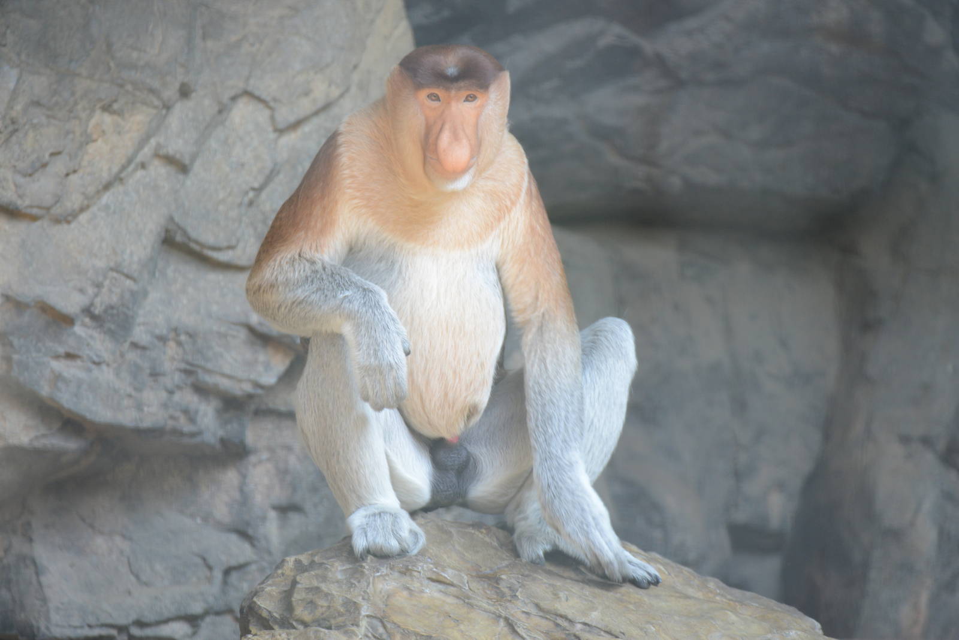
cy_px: 320
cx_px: 480
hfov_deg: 4.6
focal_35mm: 450
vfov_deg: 3.1
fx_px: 11991
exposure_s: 1/100
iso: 1000
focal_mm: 450
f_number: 6
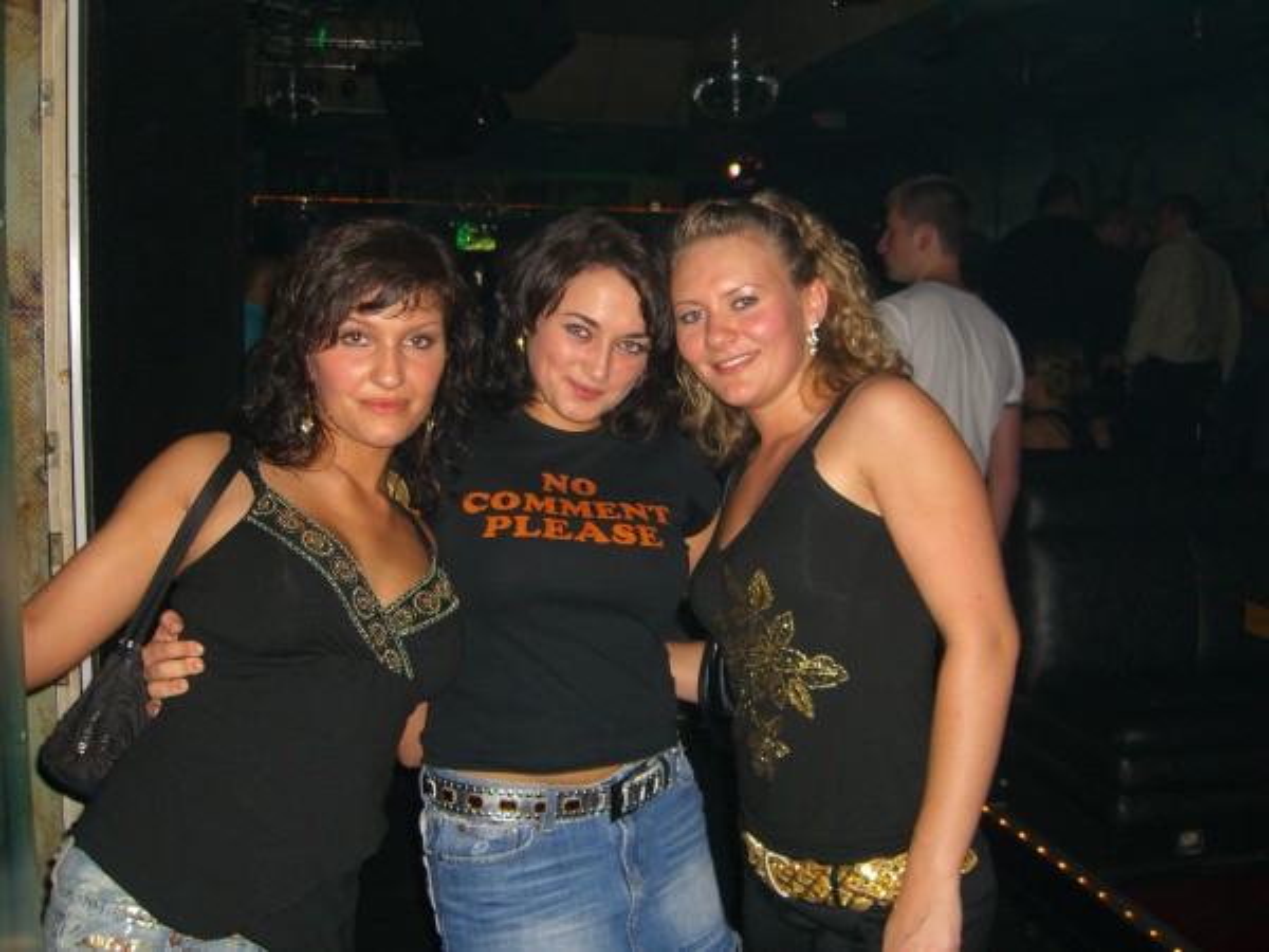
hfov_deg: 49.0
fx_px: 1393
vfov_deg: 37.7
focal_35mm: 38
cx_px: 634
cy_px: 476
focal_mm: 7.9
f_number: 2.8
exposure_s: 1/60
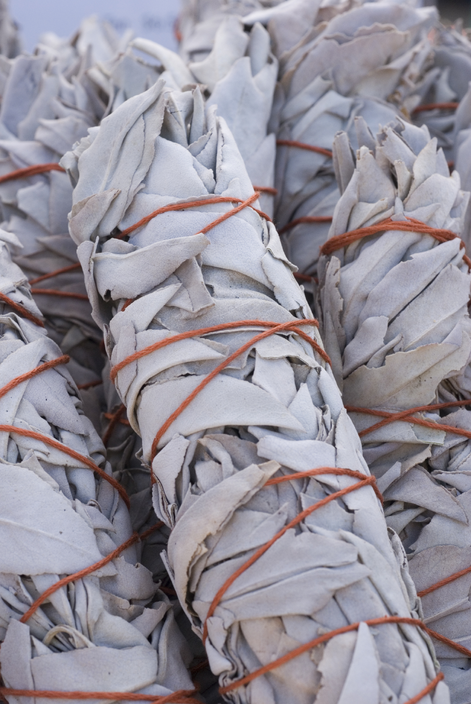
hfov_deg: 15.2
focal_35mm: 90
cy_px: 352
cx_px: 236
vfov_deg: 22.6
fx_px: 1760
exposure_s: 1/125
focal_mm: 60
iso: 200
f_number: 9.5
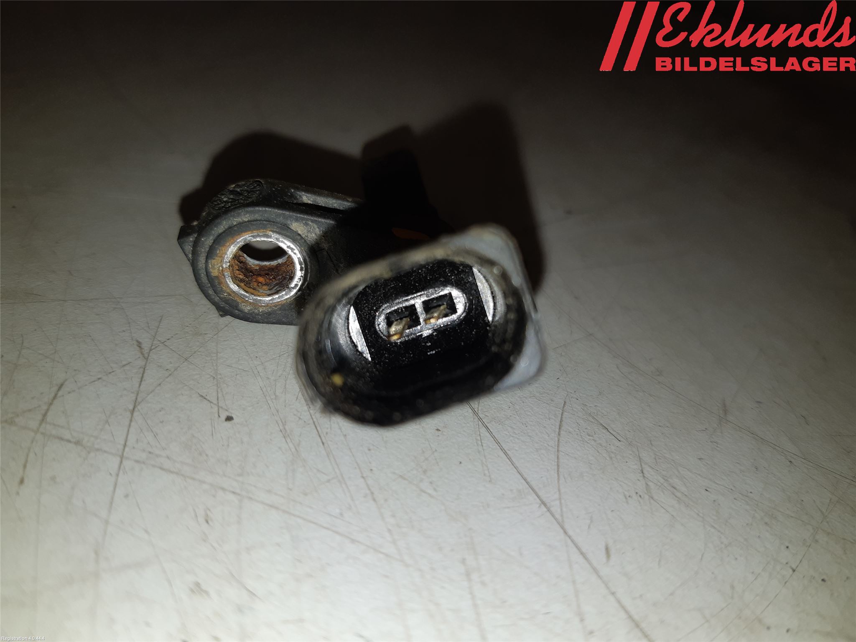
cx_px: 428
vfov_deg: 53.1
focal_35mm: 26
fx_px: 643
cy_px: 321
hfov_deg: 67.3
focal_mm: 3.93
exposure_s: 1/784
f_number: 1.7
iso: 40
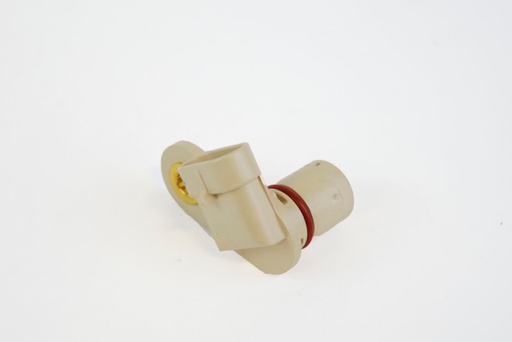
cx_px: 256
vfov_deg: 16.6
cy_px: 171
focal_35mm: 82
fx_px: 1174
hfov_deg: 24.6
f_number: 5.6
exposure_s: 1/60
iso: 1400
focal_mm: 55
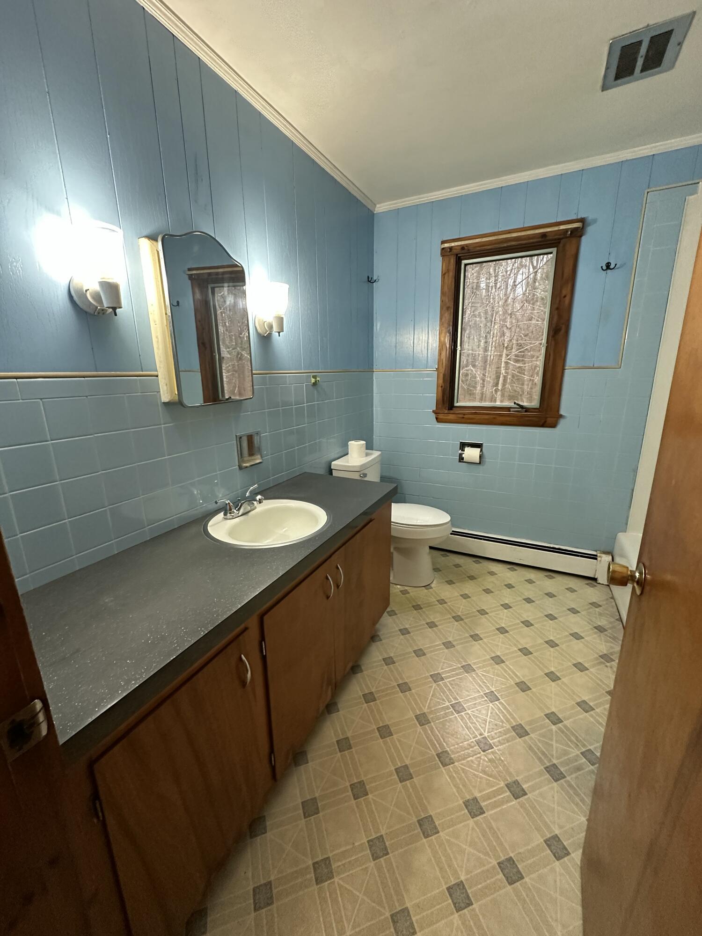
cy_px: 468
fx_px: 379
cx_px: 351
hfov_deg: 85.7
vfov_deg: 102.1
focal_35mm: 14
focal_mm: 2.22
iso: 500
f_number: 2.2
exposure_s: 1/60
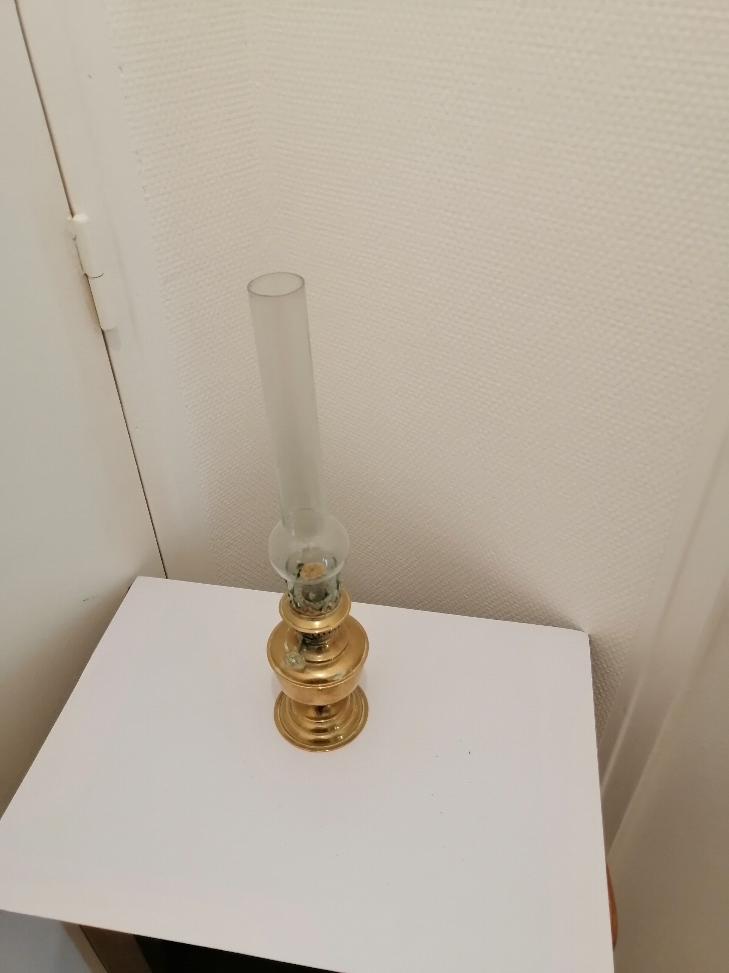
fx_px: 730
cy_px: 486
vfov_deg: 67.3
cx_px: 364
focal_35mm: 26
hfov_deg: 53.1
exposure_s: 1/33.3
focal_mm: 3.96
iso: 200
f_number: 1.8
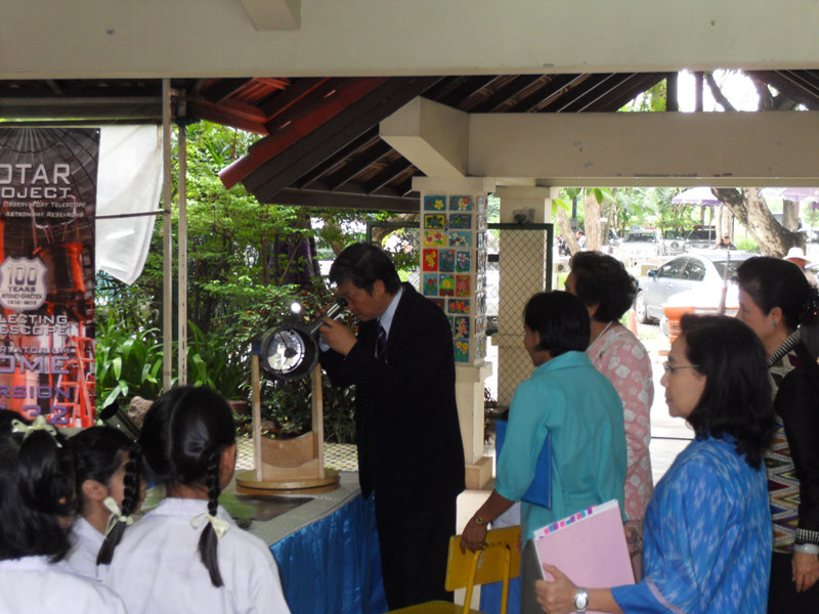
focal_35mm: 65
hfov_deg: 29.8
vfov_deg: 22.6
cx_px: 410
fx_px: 1538
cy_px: 307
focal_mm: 13.9
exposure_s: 1/60
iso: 240
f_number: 4.5
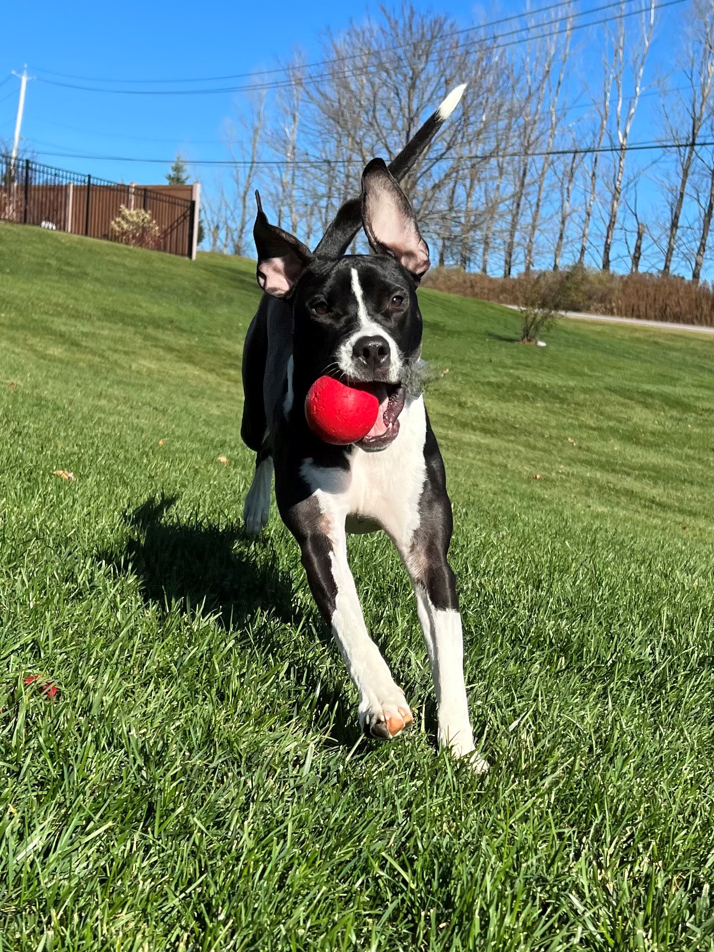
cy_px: 476
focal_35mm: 26
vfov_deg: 67.3
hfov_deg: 53.1
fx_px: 715
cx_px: 357
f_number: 1.5
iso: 50
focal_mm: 5.7
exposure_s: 1/3356
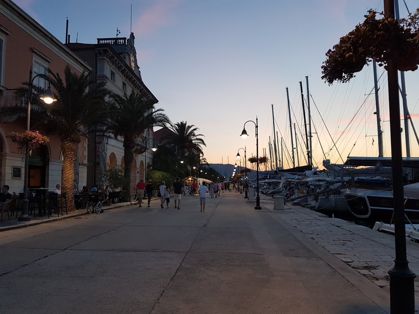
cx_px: 210
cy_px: 157
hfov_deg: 67.3
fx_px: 315
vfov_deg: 53.1
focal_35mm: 26
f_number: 1.7
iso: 80
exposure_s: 1/50
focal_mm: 4.2
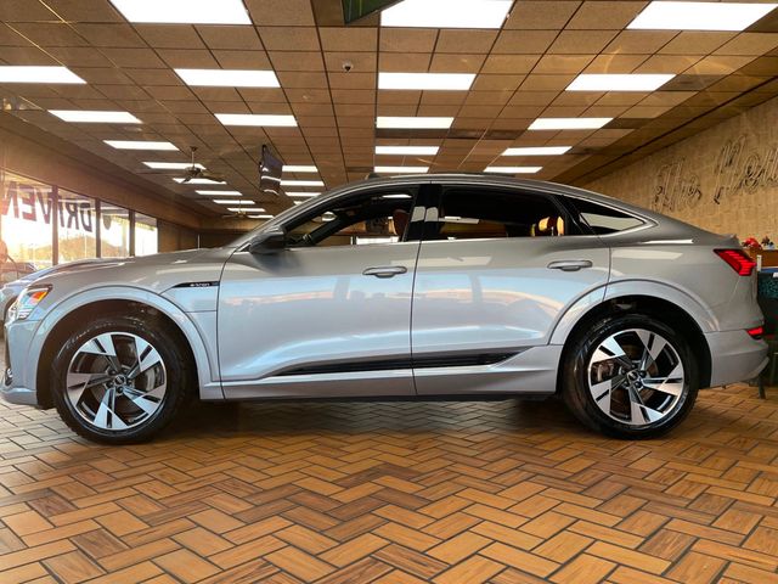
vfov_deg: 53.1
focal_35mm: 26
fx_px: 584
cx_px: 389
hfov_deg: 67.3
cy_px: 292
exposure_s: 1/120
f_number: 1.6
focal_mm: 4.2
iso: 40
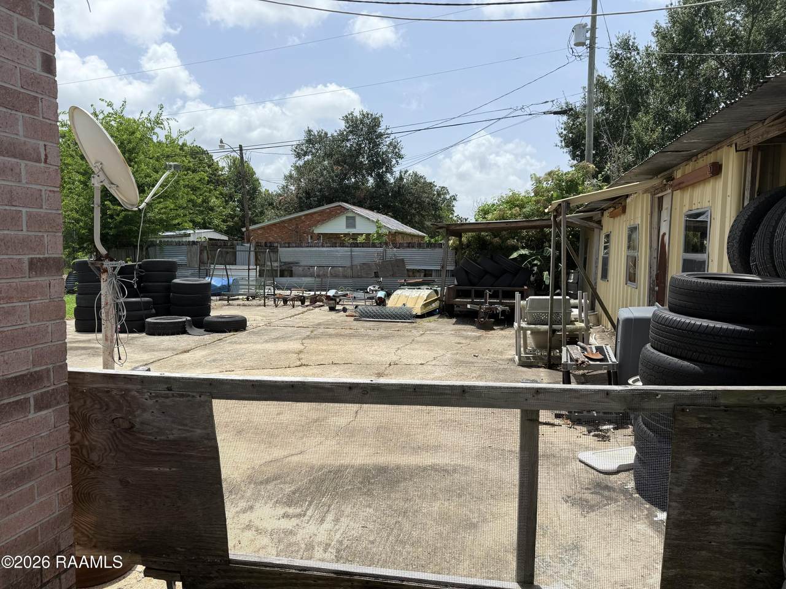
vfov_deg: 56.8
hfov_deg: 71.6
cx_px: 393
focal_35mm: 24
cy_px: 294
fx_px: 545
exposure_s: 1/5319
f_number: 1.78
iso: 80
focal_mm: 6.76
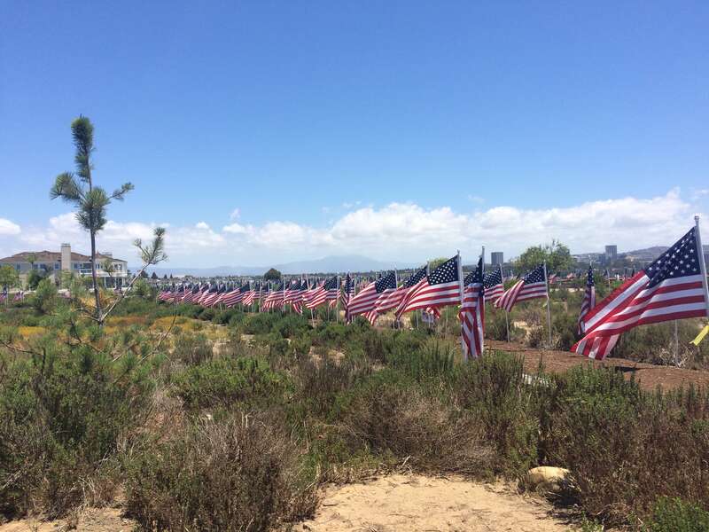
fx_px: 594
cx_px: 354
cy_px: 266
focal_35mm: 29
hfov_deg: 61.7
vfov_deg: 48.2
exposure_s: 1/2740
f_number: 2.2
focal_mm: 4.15
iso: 32
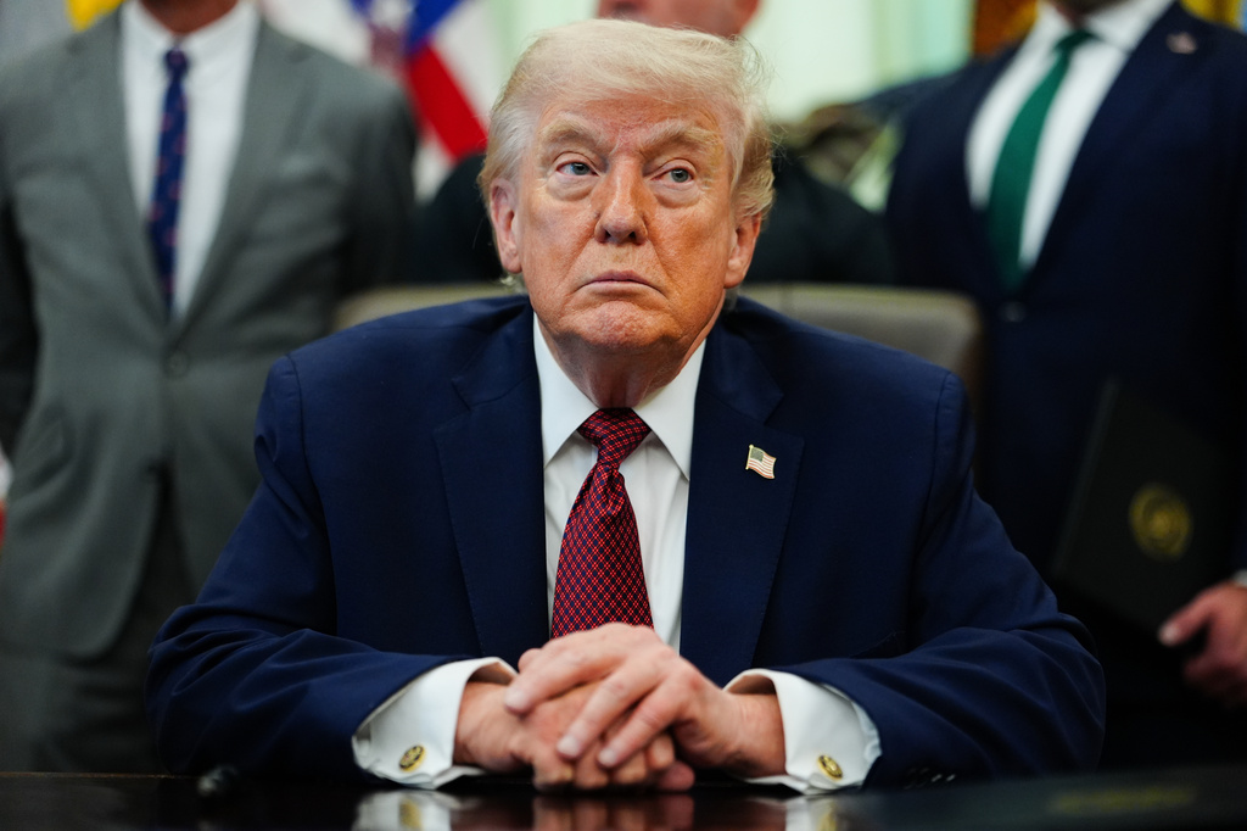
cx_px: 624
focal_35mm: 79
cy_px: 416
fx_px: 2735
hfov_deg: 25.7
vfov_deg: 17.3
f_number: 2
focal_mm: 79
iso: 2500
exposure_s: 1/500
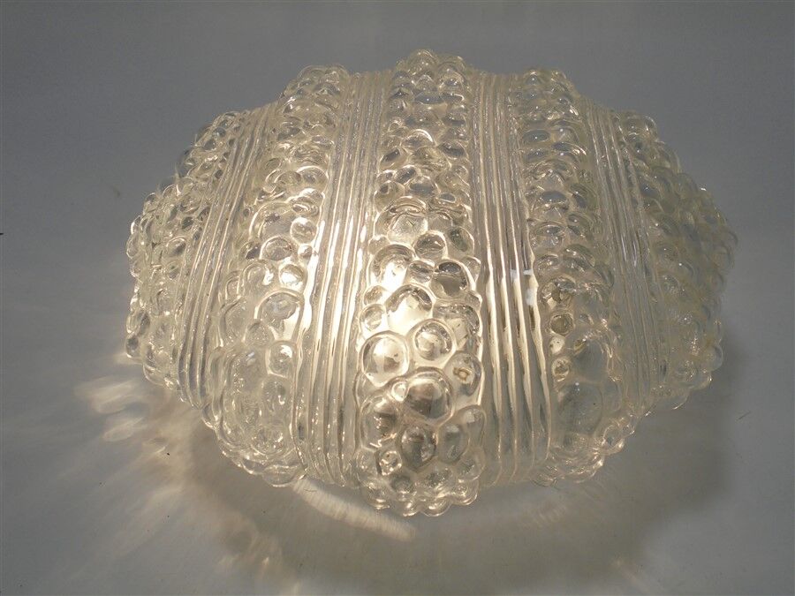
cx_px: 398
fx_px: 873
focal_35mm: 38
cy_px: 298
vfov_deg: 37.7
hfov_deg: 49.0
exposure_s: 1/320
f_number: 4.2
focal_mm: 6.9
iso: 100
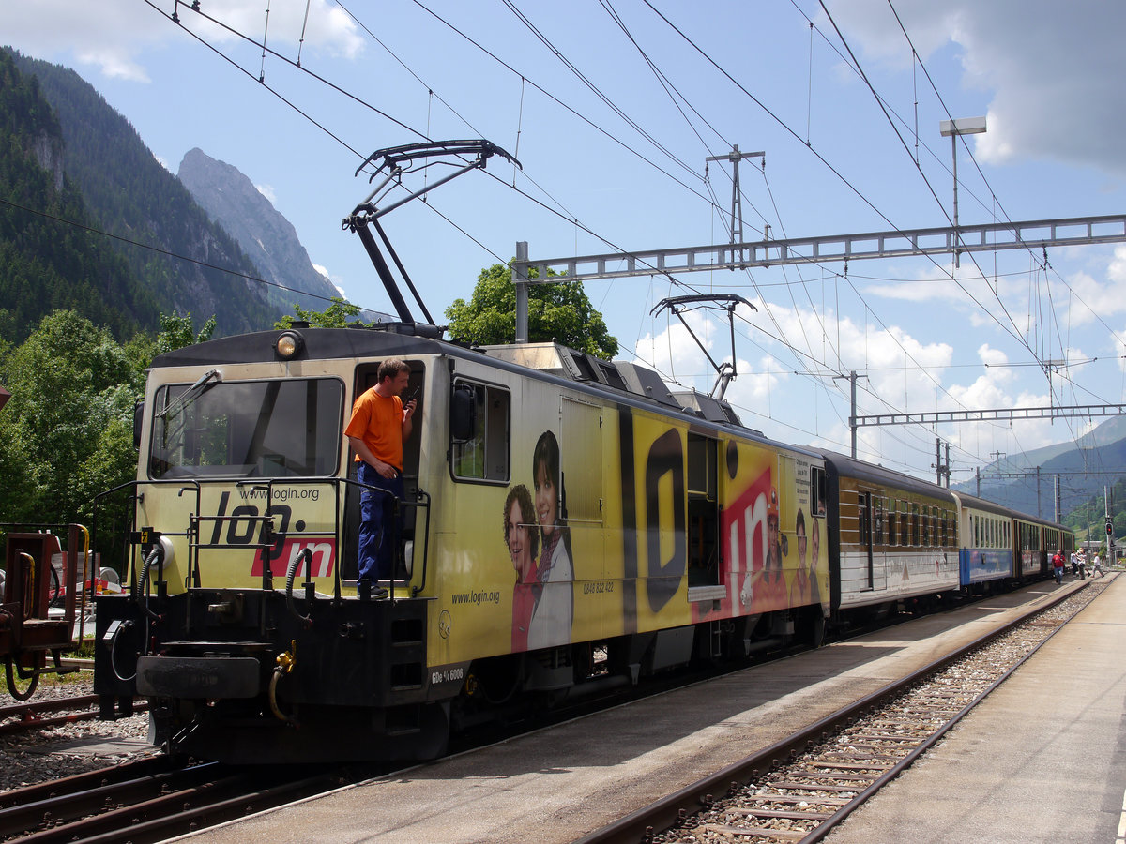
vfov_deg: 32.9
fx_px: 1431
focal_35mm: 44
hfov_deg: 42.9
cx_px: 563
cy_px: 422
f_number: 8
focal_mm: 22
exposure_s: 1/320
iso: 160
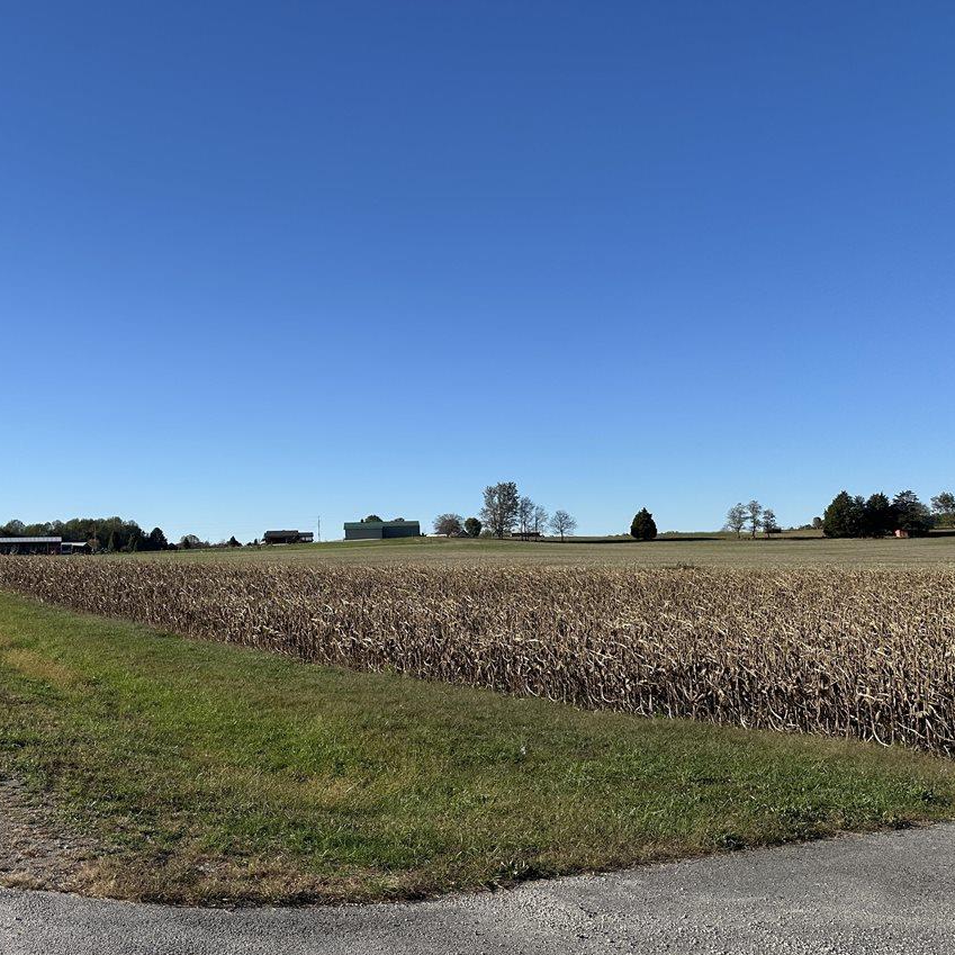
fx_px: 999
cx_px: 263
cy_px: 503
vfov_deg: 51.1
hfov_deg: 49.5
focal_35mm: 32
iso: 80
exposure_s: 1/5263
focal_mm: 6.86
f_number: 1.78
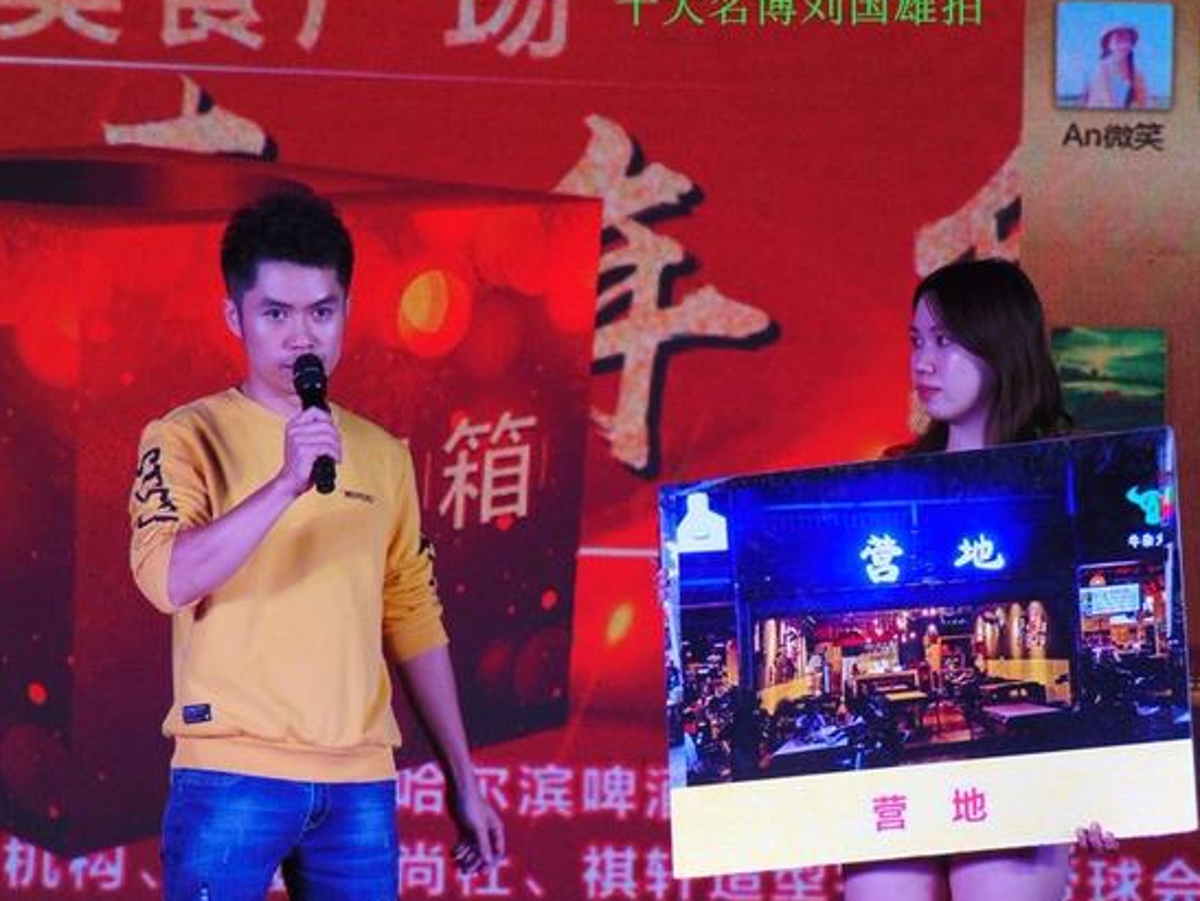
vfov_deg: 5.6
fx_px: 9262
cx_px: 629
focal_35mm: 267
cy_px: 561
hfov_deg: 7.4
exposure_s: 1/125
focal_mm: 36.4
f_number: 4.1
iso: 100
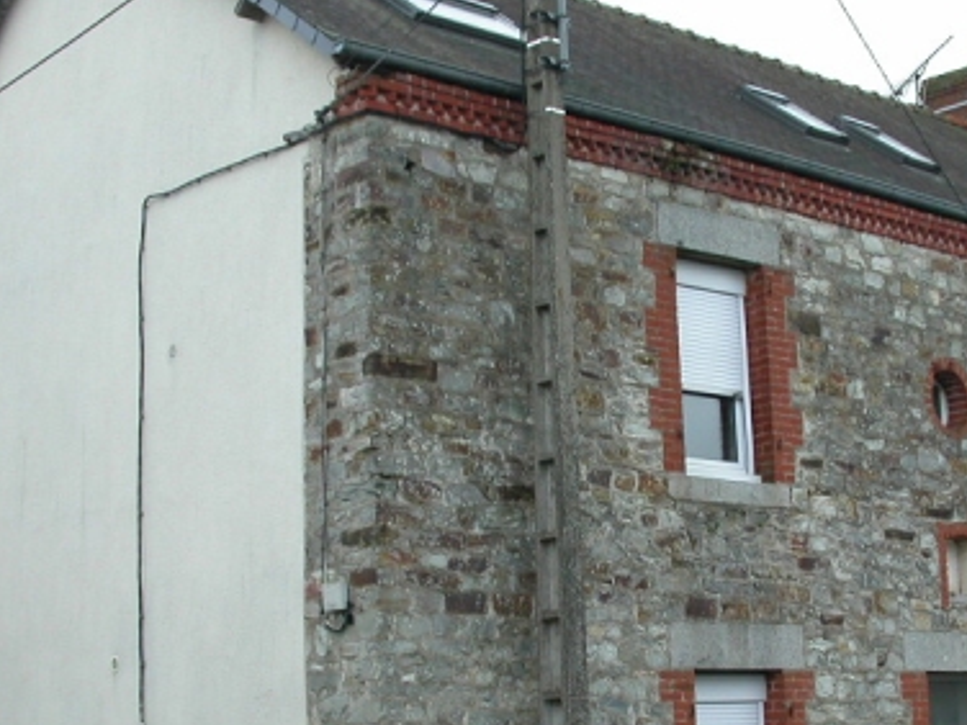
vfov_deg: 21.3
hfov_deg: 28.1
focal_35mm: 69
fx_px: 1928
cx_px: 586
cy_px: 450
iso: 100
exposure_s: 1/71.7
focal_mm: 7.85
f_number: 3.3
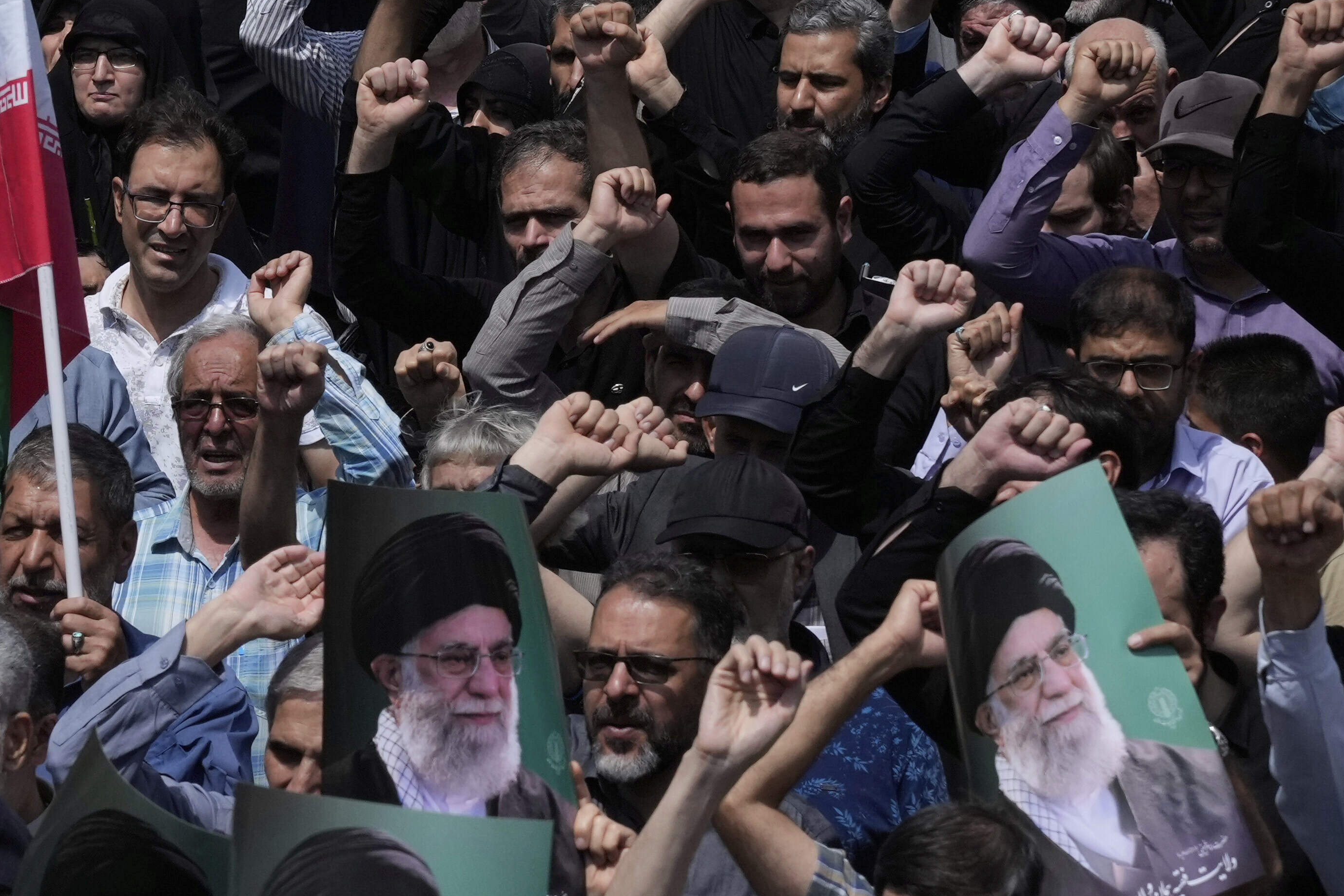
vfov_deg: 4.2
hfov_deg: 6.3
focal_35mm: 329
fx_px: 12282
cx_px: 483
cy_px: -59
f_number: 8
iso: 640
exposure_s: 1/4000
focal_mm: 105
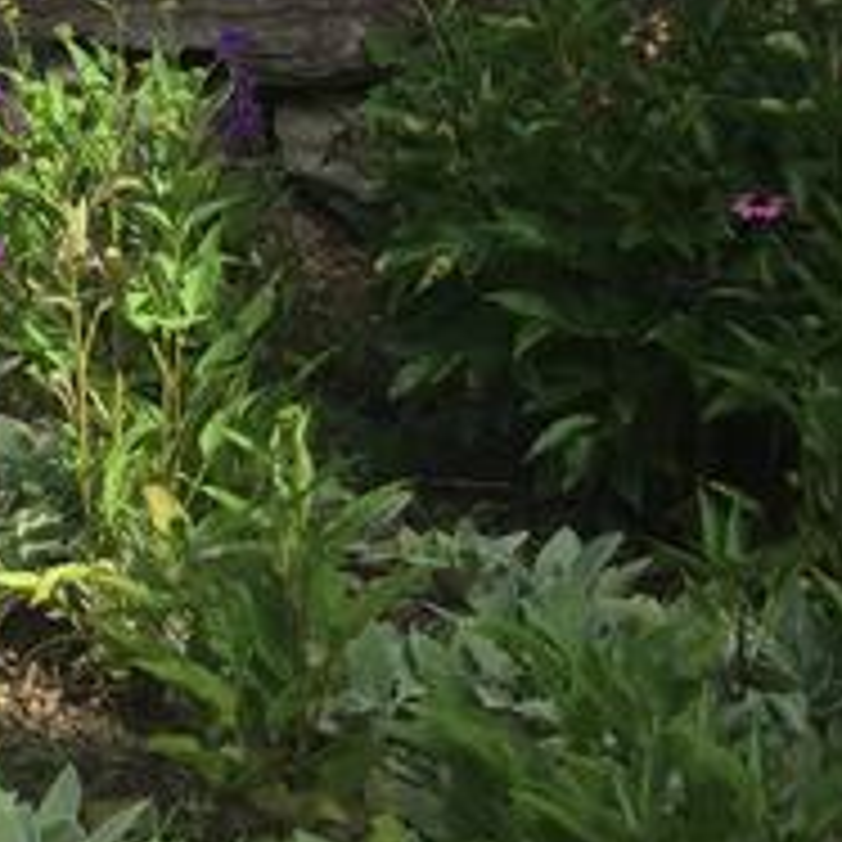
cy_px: -306
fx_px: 2642
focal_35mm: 96
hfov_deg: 17.0
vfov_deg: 16.9
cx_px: -254
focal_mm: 4.15
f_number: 2.2
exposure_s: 1/842
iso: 32
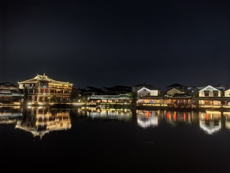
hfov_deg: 65.3
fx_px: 179
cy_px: 86
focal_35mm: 27
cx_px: 115
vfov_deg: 51.4
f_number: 1.4
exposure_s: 1/33.3
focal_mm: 5.75
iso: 640
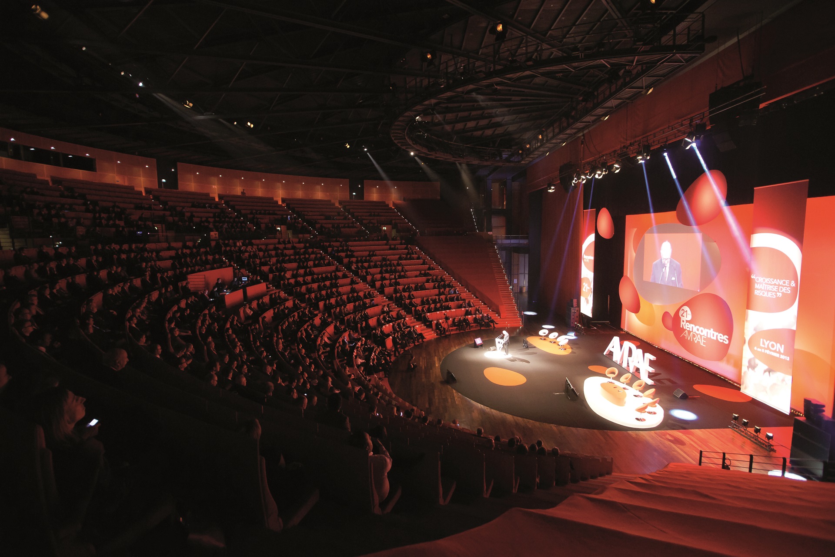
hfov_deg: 93.3
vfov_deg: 70.4
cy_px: 278
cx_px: 418
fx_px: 394
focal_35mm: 17
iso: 2000
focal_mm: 17
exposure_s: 1/8
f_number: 4.5
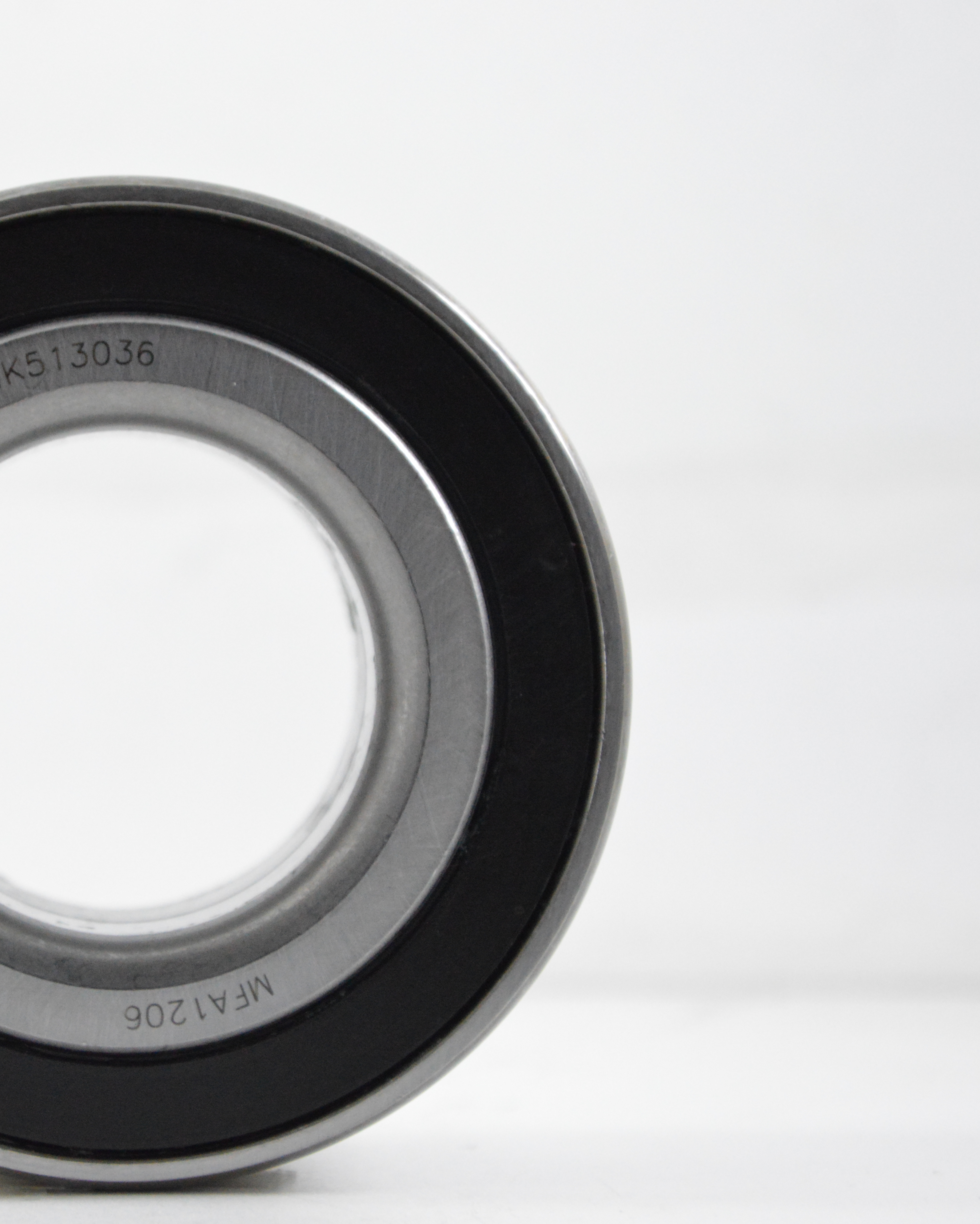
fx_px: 6163
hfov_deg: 9.1
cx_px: 107
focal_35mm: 170
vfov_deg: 11.3
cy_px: 613
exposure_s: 1/100
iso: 3200
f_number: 7.1
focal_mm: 80
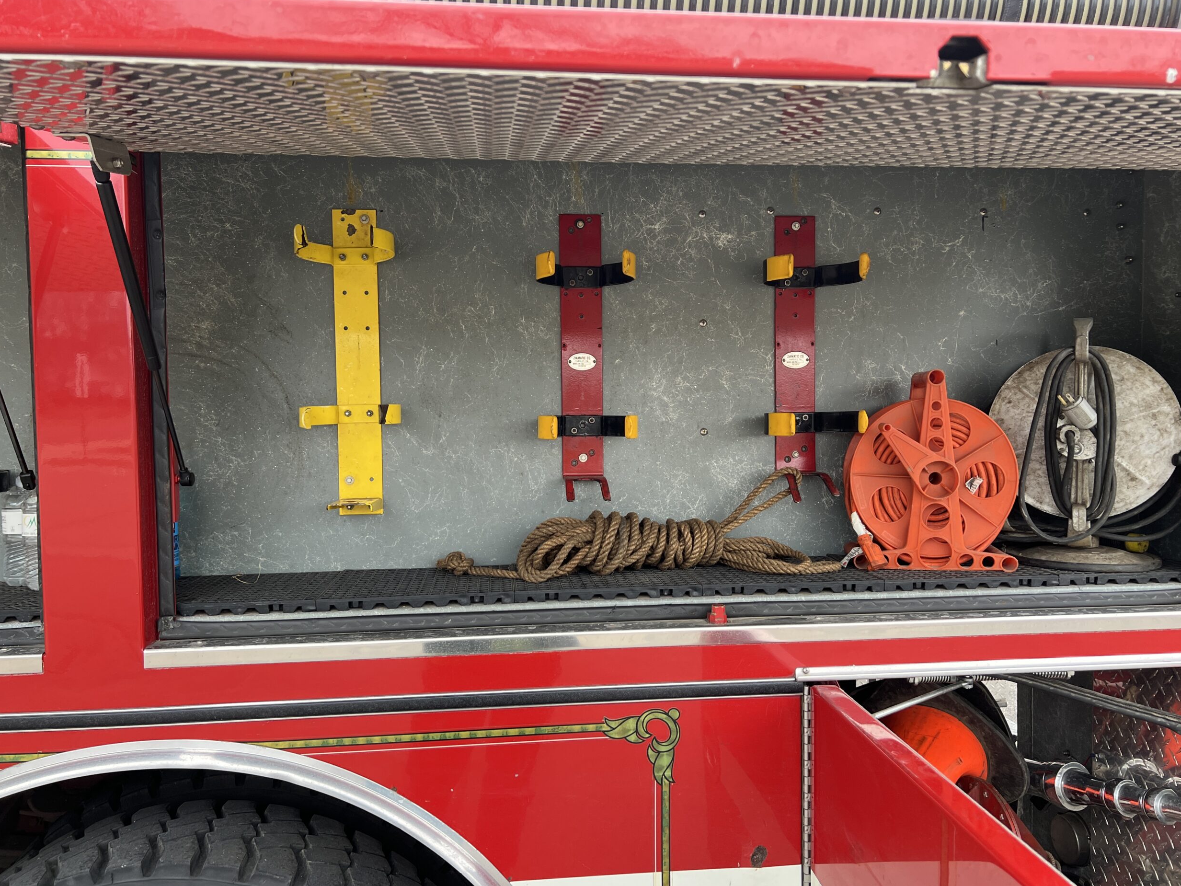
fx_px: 921
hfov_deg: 65.3
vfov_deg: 51.4
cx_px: 588
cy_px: 446
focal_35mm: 27
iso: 80
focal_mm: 5.7
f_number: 1.5
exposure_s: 1/121
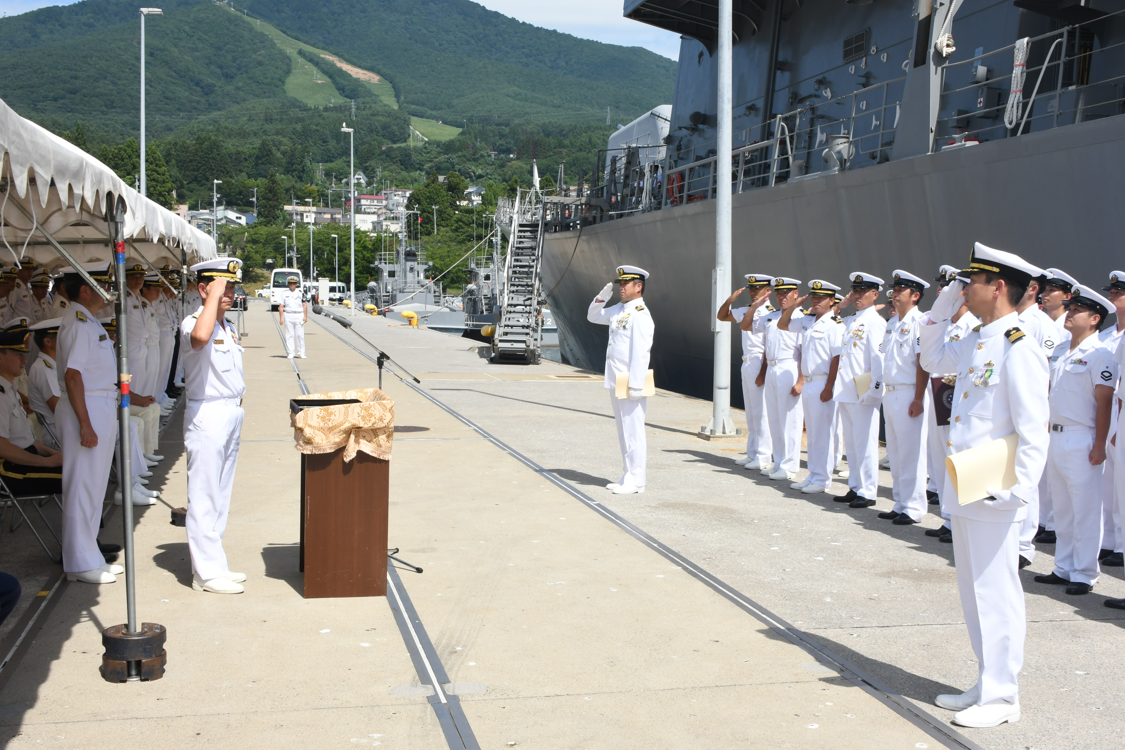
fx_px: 1219
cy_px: 375
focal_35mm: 39
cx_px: 562
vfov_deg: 34.2
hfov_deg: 49.6
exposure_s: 1/250
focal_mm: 26
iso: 400
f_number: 16
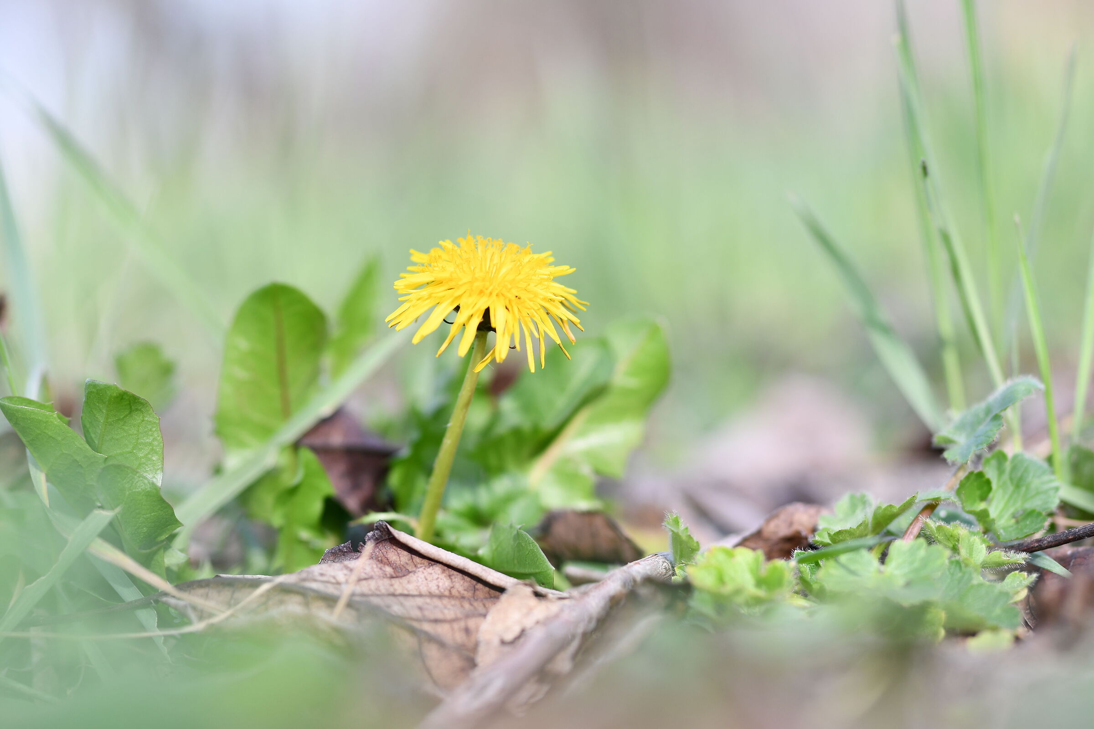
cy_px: 364
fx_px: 3859
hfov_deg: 16.1
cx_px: 547
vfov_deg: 10.8
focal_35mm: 127
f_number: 2.2
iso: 100
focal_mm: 85
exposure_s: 1/500
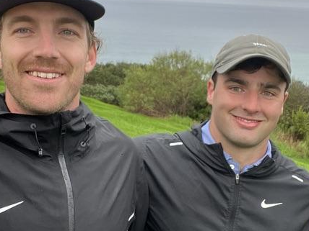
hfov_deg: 34.9
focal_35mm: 55
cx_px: 131
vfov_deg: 26.6
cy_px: 117
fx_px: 491
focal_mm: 2.71
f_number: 2.2
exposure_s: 1/121
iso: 64
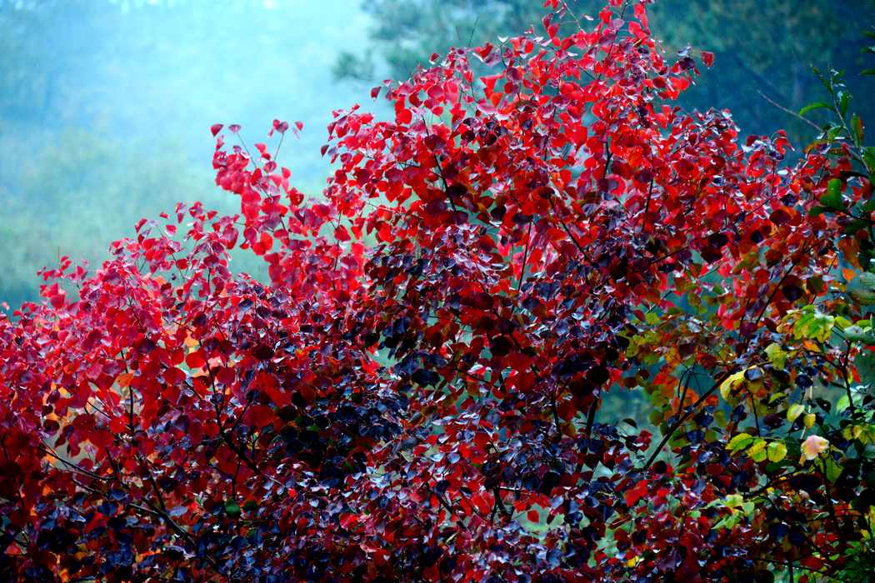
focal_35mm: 170
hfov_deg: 12.1
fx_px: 4132
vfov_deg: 8.1
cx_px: 438
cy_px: 292
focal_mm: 170
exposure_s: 1/250
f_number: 5.6
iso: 1600
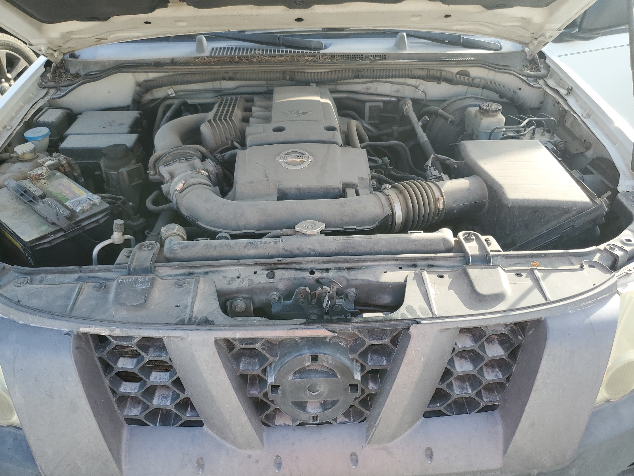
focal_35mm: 26
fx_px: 476
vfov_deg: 53.1
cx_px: 317
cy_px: 238
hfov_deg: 67.3
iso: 50
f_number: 1.5
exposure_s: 1/556
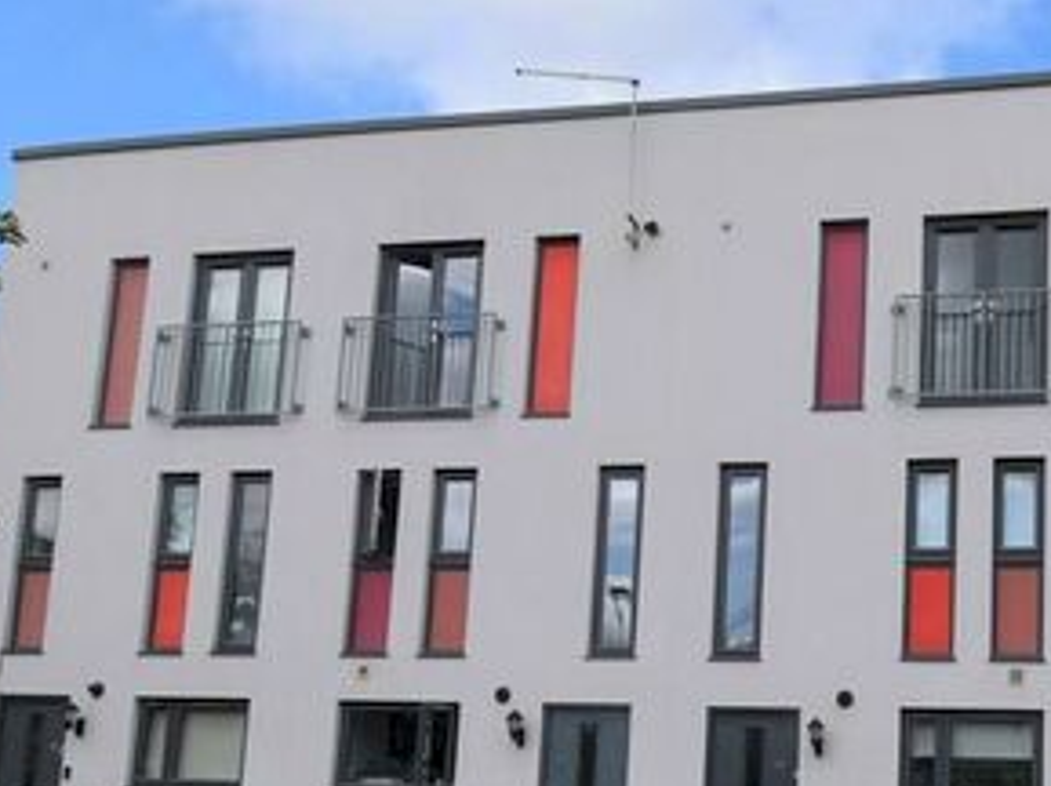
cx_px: 884
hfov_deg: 48.7
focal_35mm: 35
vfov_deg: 38.5
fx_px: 1061
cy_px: 668
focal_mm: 10
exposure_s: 1/250
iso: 110
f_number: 8
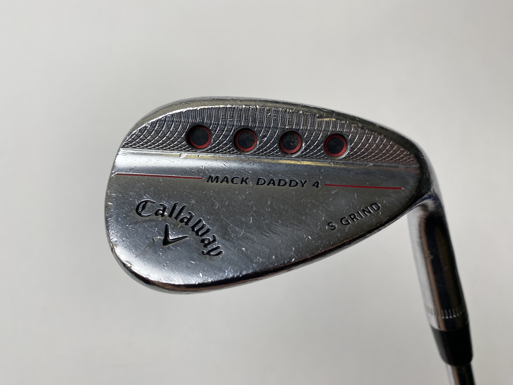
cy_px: 192
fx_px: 385
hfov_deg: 67.3
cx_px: 256
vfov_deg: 53.1
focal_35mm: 26
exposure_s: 1/391
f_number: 1.8
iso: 32
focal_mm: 4.25
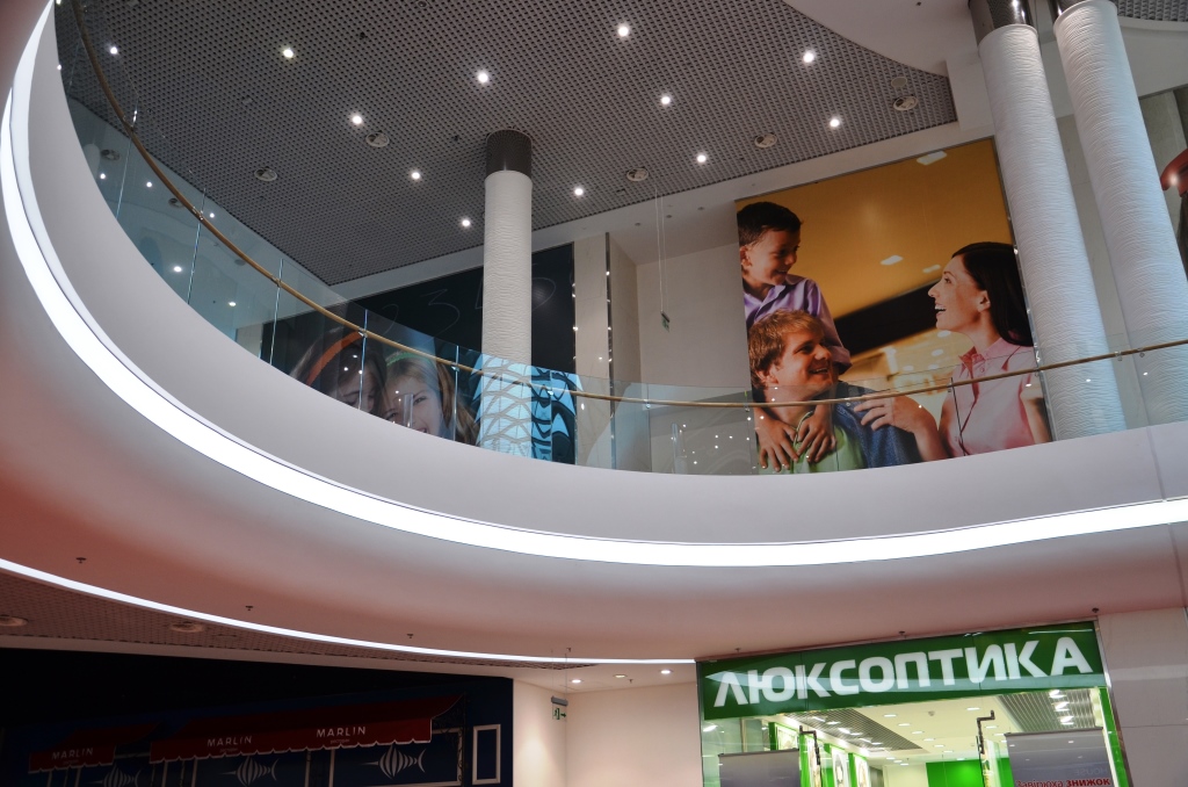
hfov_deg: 57.3
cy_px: 394
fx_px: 1087
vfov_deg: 39.8
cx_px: 594
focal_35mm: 33
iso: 250
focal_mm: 22
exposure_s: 1/80
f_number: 4.5
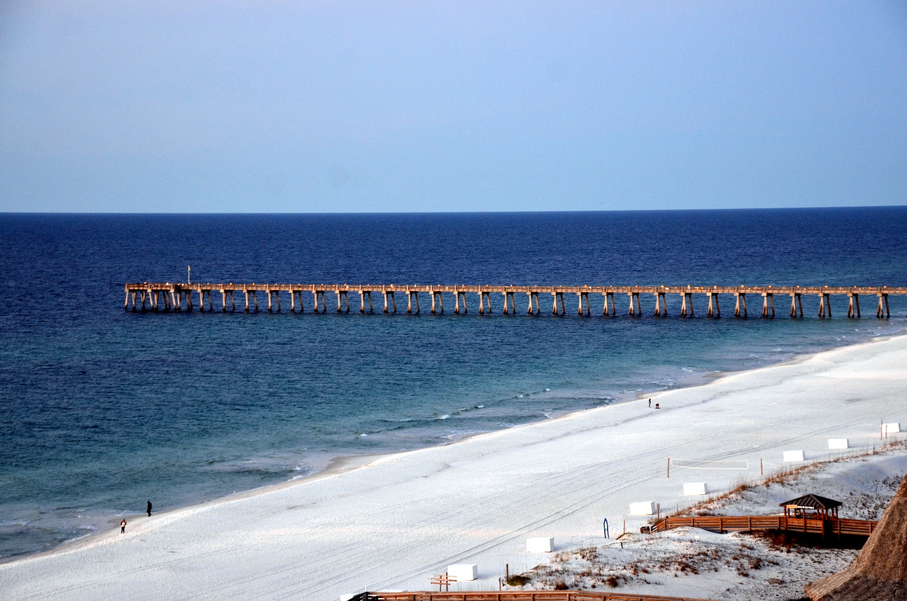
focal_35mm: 105
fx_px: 2639
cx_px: 454
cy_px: 300
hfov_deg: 19.5
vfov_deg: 13.0
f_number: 4.8
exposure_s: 1/13
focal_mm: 70
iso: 400
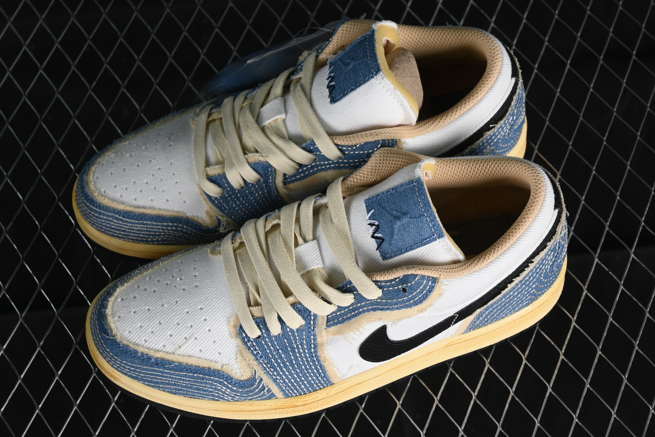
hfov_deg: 27.0
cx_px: 328
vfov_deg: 18.2
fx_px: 1364
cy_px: 218
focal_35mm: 75
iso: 160
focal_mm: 50
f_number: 7.1
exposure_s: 1/60
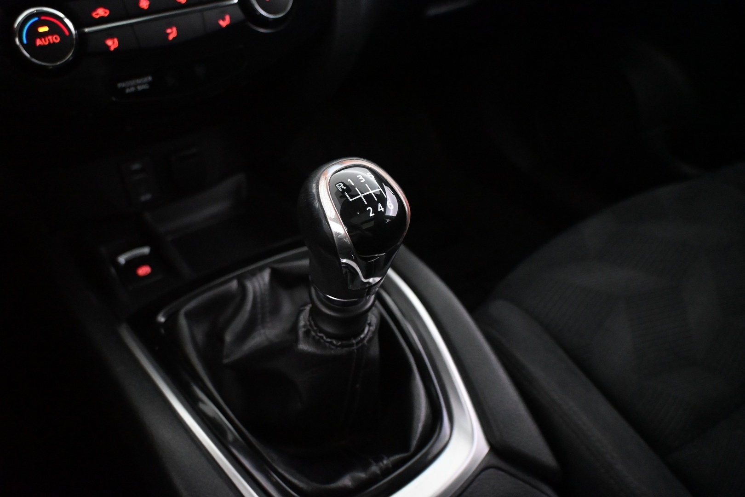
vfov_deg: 42.6
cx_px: 372
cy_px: 248
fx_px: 636
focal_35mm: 31
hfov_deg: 60.7
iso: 8000
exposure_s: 1/60
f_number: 3.8
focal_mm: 20.5
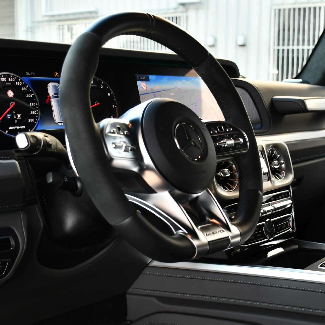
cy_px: 199
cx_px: 177
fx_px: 595
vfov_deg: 30.5
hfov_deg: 30.5
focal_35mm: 56
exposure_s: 1/40
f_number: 3.8
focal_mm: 23
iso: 180
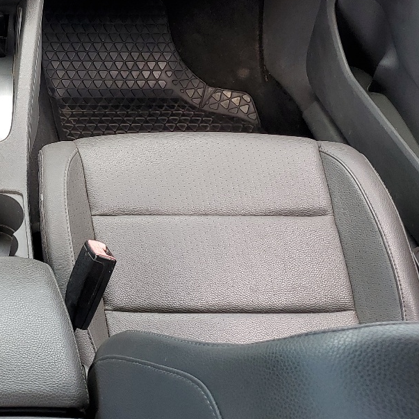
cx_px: -35
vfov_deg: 27.9
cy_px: 117
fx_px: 835
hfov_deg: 26.1
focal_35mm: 61
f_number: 1.5
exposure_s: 1/122
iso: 50
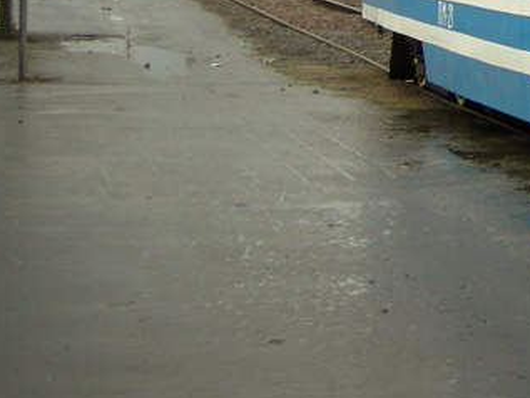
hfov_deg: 13.1
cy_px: -207
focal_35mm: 142
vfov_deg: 10.1
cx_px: 821
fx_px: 2175
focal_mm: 7.1
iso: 50
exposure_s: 1/450
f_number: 3.1
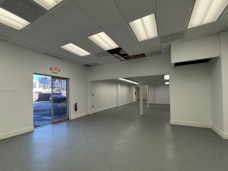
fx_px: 112
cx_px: 96
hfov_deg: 90.3
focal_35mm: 17
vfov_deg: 74.6
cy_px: 91
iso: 64
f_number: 2.2
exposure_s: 1/120
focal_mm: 2.22
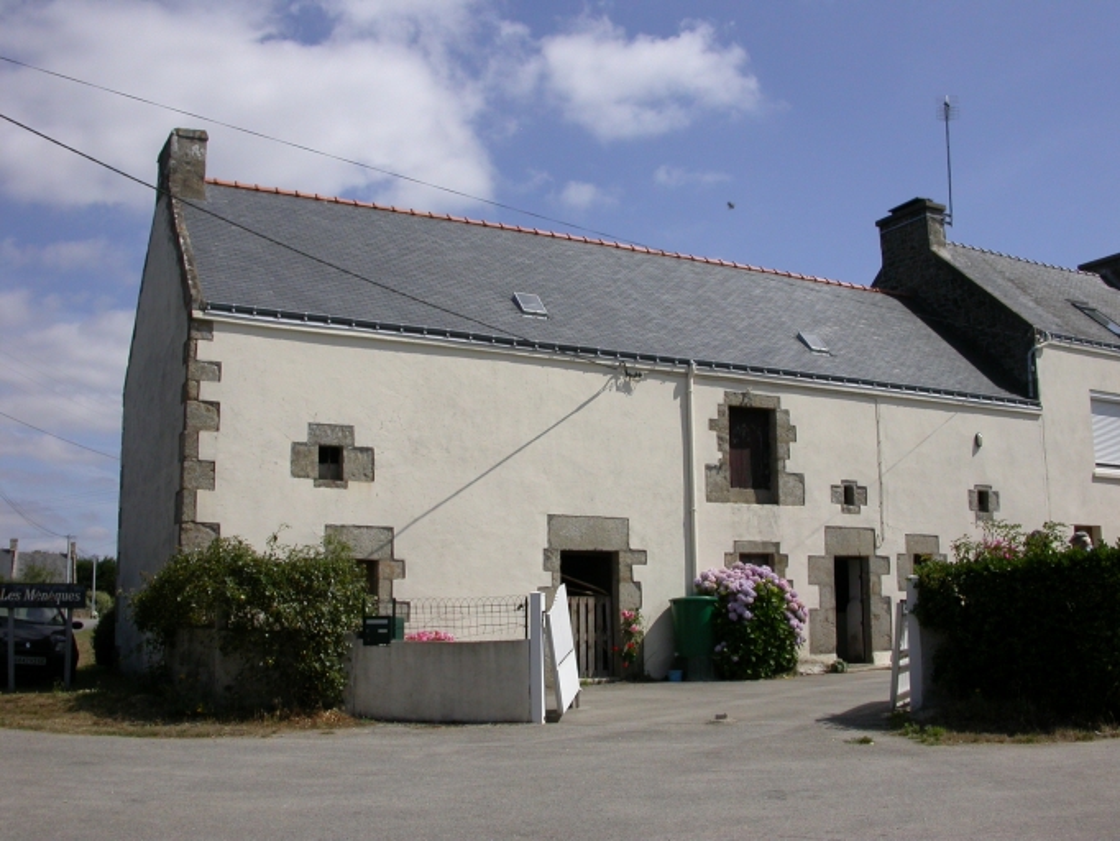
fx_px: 1230
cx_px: 560
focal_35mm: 38
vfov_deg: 37.7
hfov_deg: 49.0
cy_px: 420
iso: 100
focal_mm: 7.85
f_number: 7.5
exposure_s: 1/570
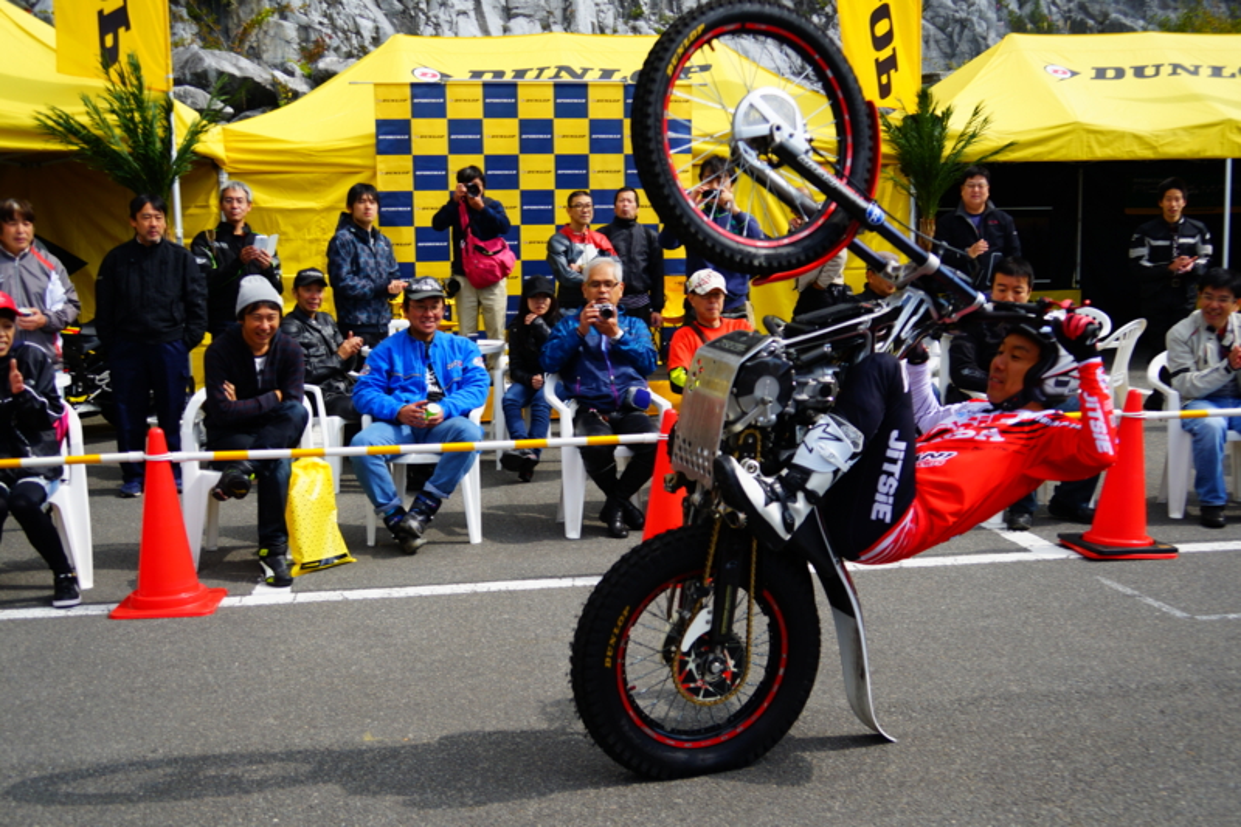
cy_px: 414
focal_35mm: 42
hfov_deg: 46.4
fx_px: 1447
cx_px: 620
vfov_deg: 31.9
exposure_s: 1/750
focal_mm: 28
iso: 100
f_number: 4.5
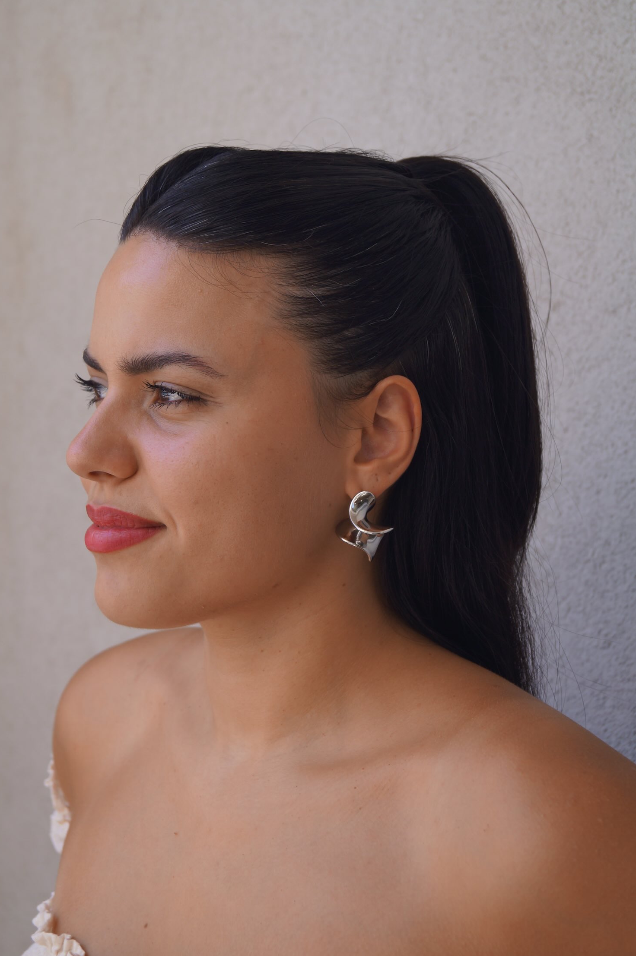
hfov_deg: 25.5
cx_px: 312
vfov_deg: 37.5
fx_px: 1407
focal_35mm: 53
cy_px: 479
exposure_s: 1/160
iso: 100
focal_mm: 35
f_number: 5
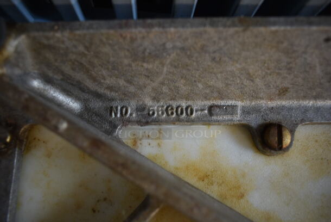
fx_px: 248
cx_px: 166
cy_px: 111
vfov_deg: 48.0
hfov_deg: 67.3
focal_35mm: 27
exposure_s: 1/30
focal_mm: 18
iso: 200
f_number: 3.5
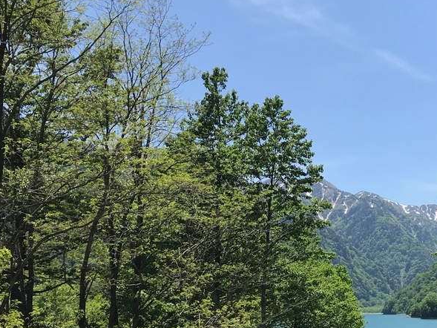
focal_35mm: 57
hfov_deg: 31.7
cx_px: 418
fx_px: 720
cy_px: 255
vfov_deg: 25.3
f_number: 1.8
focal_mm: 3.99
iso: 20
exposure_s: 1/2128
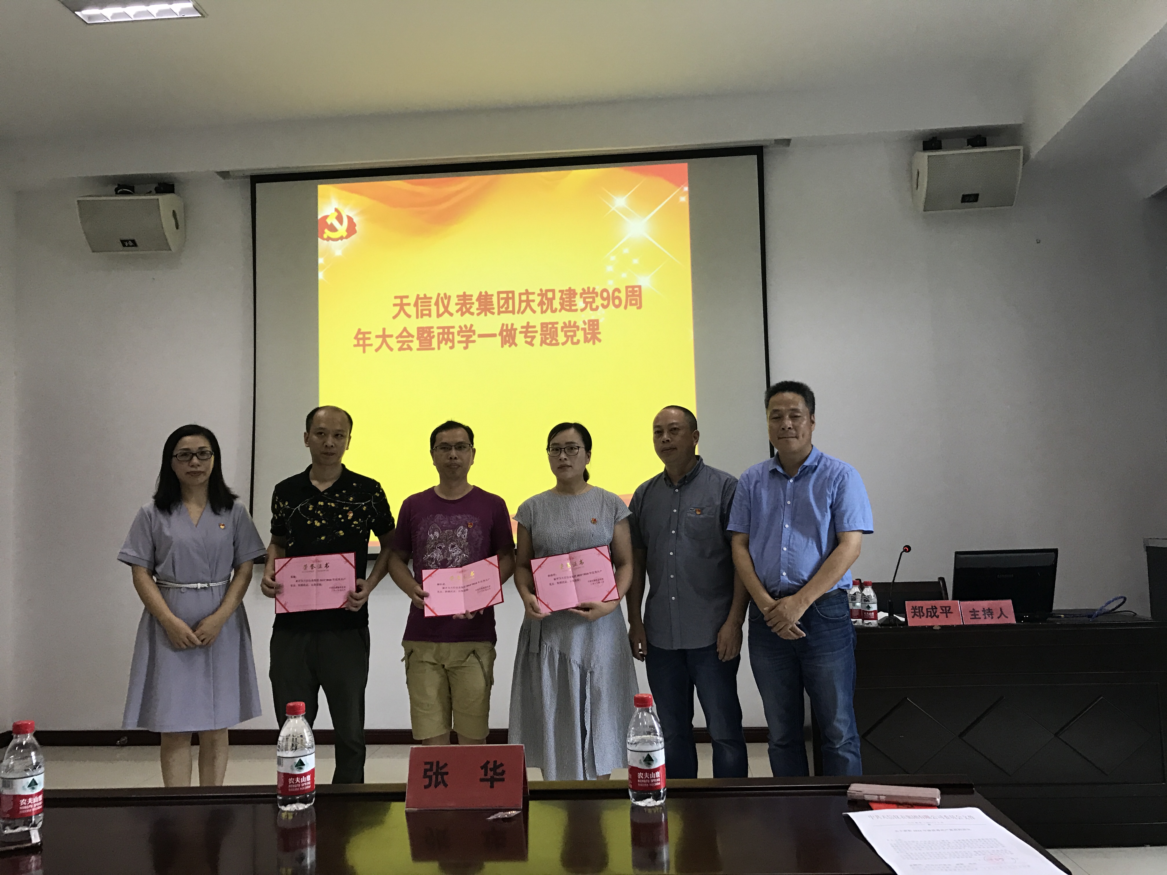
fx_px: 944
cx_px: 584
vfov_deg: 49.7
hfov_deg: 63.4
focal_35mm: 28
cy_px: 438
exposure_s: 1/33
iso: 40
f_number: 1.8
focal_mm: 3.99
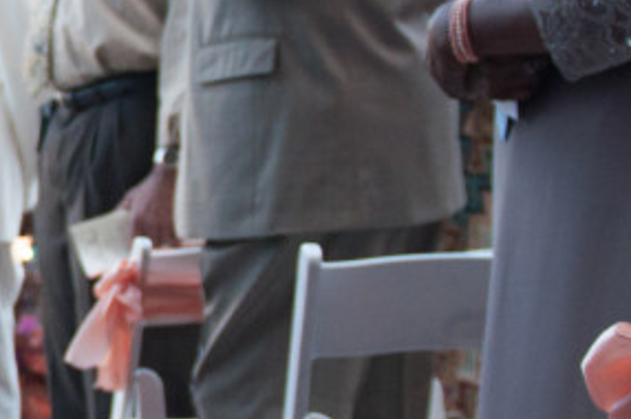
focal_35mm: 129
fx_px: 2258
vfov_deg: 10.6
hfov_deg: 14.5
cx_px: -386
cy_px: 174
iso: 640
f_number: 3.2
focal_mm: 24
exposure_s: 1/1600
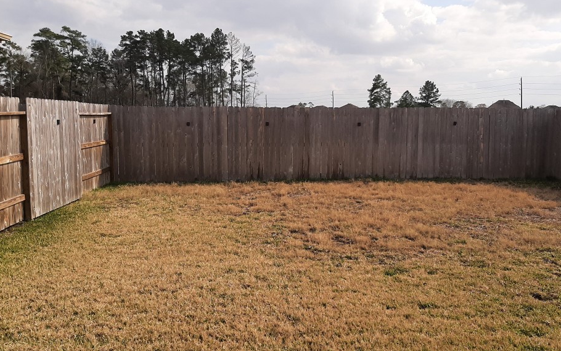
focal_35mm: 31
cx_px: 300
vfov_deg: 40.6
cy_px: 157
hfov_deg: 61.2
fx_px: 474
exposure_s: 1/3257
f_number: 1.7
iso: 40
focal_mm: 3.93
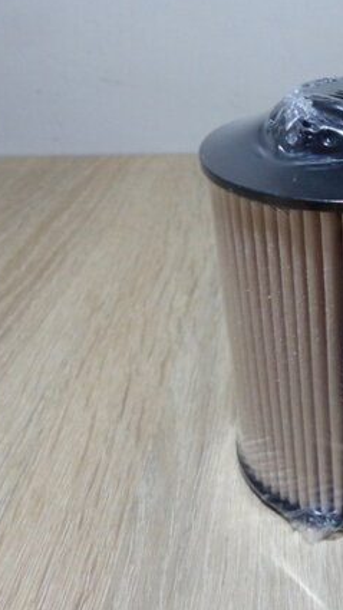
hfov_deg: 27.5
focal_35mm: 40
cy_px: 293
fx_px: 647
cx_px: 366
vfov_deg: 50.5
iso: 400
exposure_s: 1/40
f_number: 2.8
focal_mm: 4.5
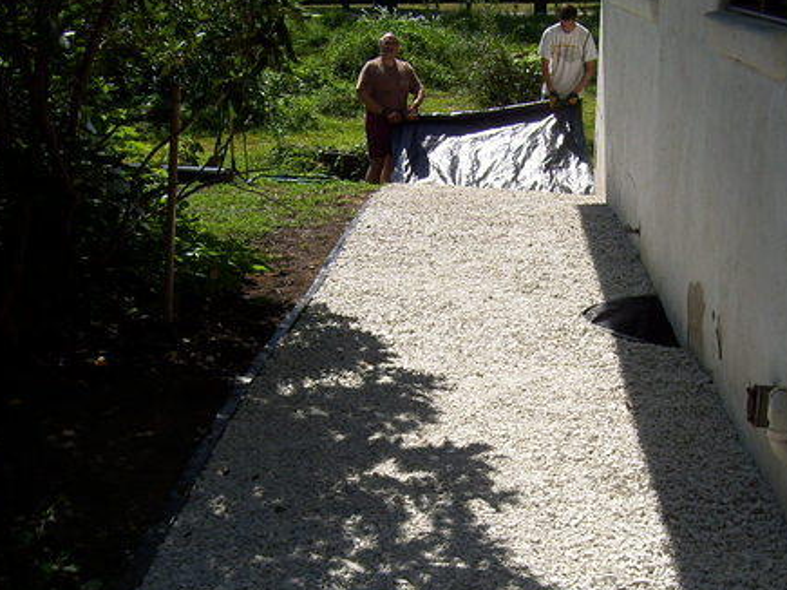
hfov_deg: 36.1
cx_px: 438
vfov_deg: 27.3
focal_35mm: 53
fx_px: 1205
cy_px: 395
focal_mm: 6
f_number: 4.8
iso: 80
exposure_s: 1/500
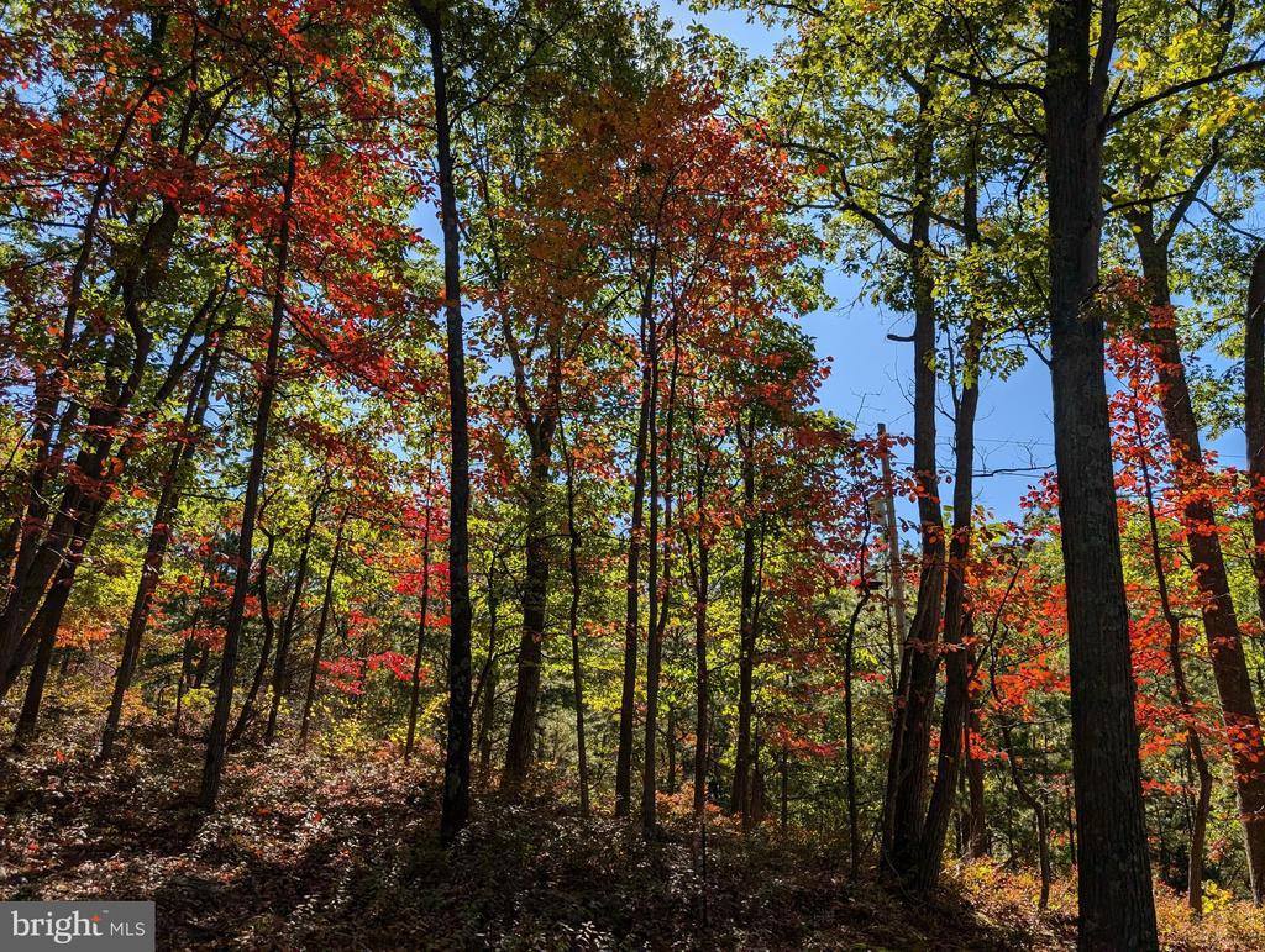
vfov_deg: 56.9
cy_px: 476
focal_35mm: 24
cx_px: 632
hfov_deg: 71.5
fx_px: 878
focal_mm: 6.9
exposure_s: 1/1290
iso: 19
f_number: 1.68
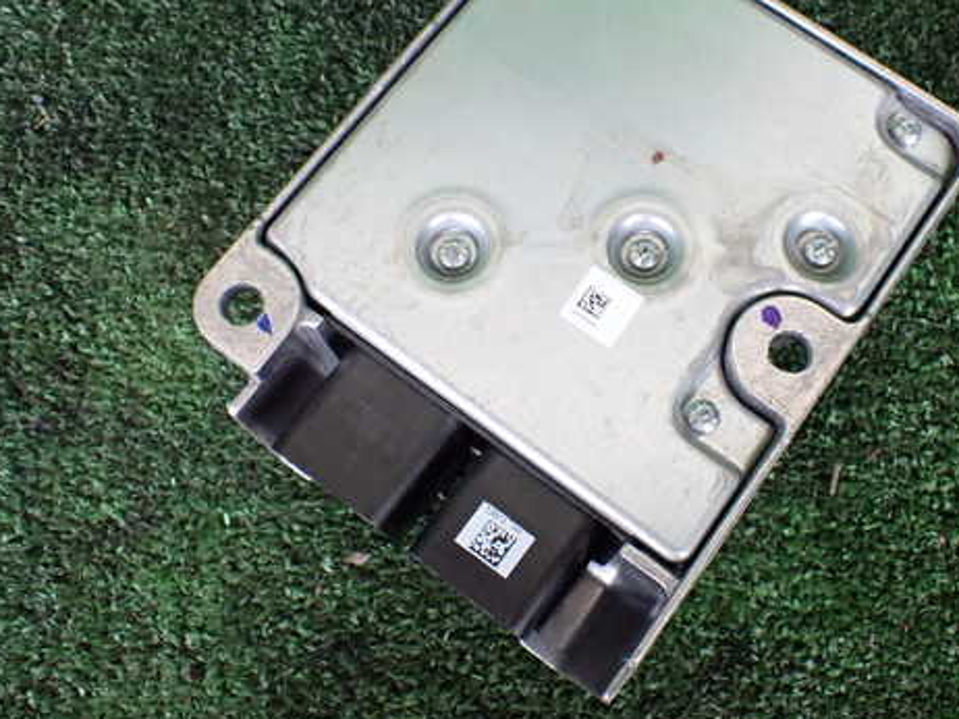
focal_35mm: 39
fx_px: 1080
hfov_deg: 47.6
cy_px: 316
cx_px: 581
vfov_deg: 36.7
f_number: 2.3
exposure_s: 1/100
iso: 800
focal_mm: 5.4
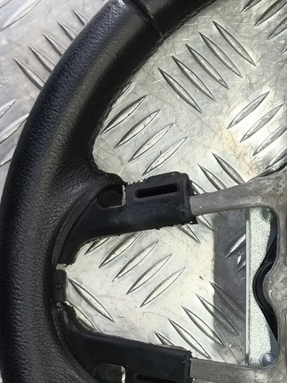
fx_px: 806
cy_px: 284
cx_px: 394
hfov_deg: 18.5
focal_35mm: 73
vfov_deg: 26.3
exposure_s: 1/50
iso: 111
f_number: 1.6
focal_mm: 4.11
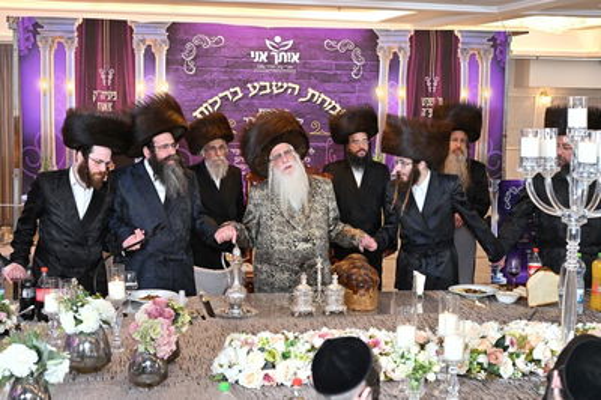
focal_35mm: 52
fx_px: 867
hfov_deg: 38.2
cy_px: 200
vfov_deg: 25.9
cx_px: 300
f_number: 5
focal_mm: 52
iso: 1000
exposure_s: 1/160
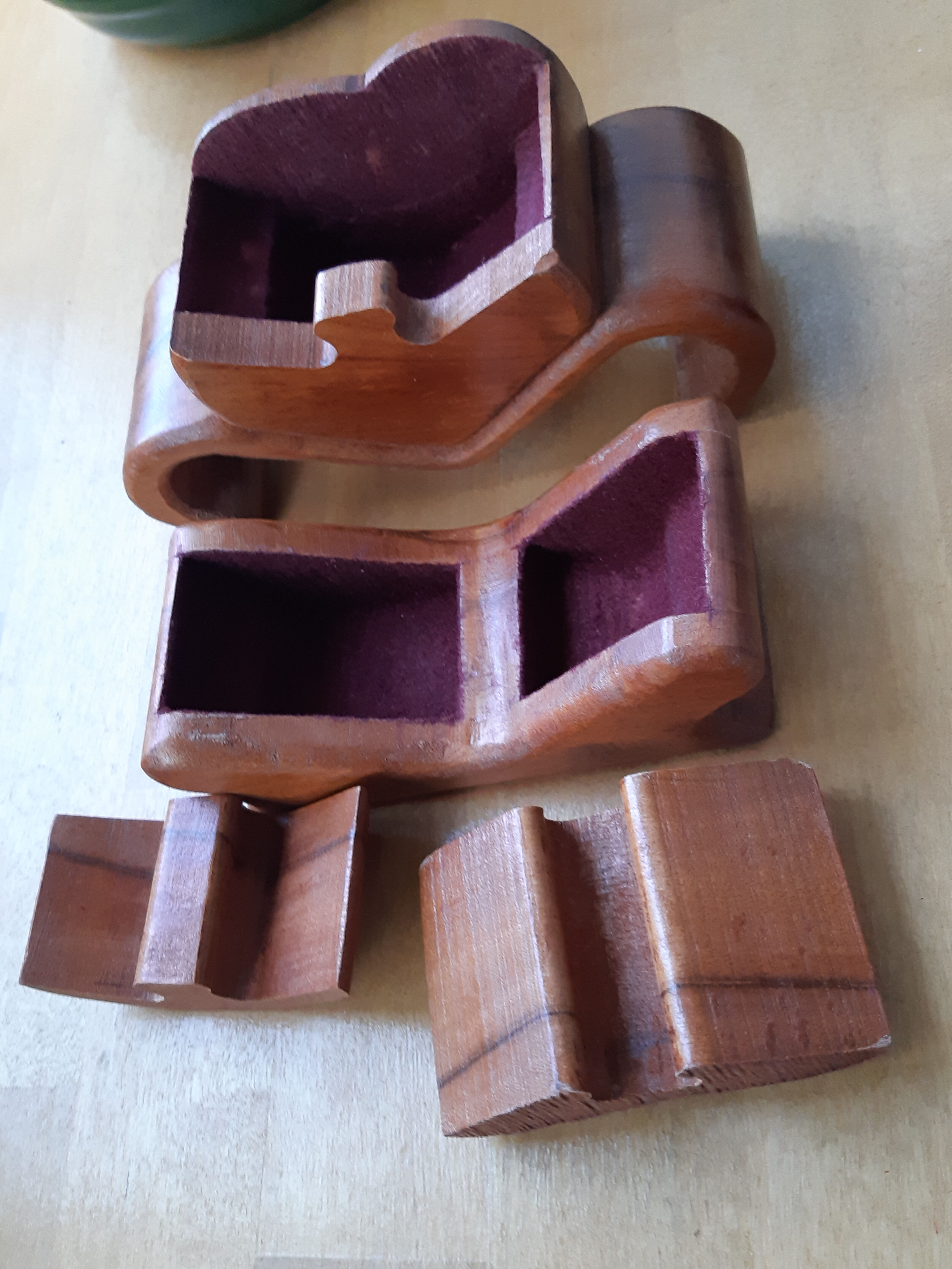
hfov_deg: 53.1
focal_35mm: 26
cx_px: 476
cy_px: 634
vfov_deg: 67.3
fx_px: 953
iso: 160
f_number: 1.7
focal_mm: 3.93
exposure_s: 1/60
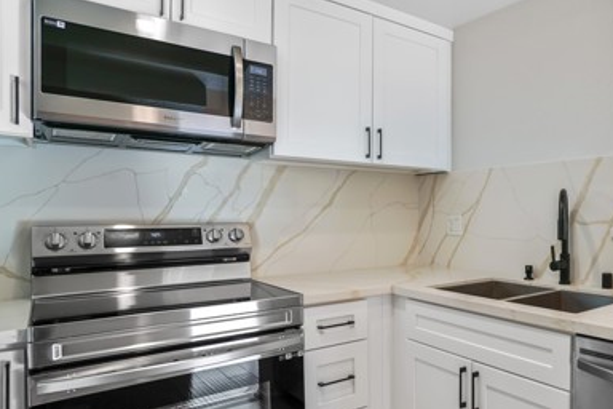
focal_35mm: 25
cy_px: 210
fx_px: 426
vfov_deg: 51.3
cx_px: 482
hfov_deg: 65.7
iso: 100
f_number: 4.5
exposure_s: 1/40
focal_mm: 10
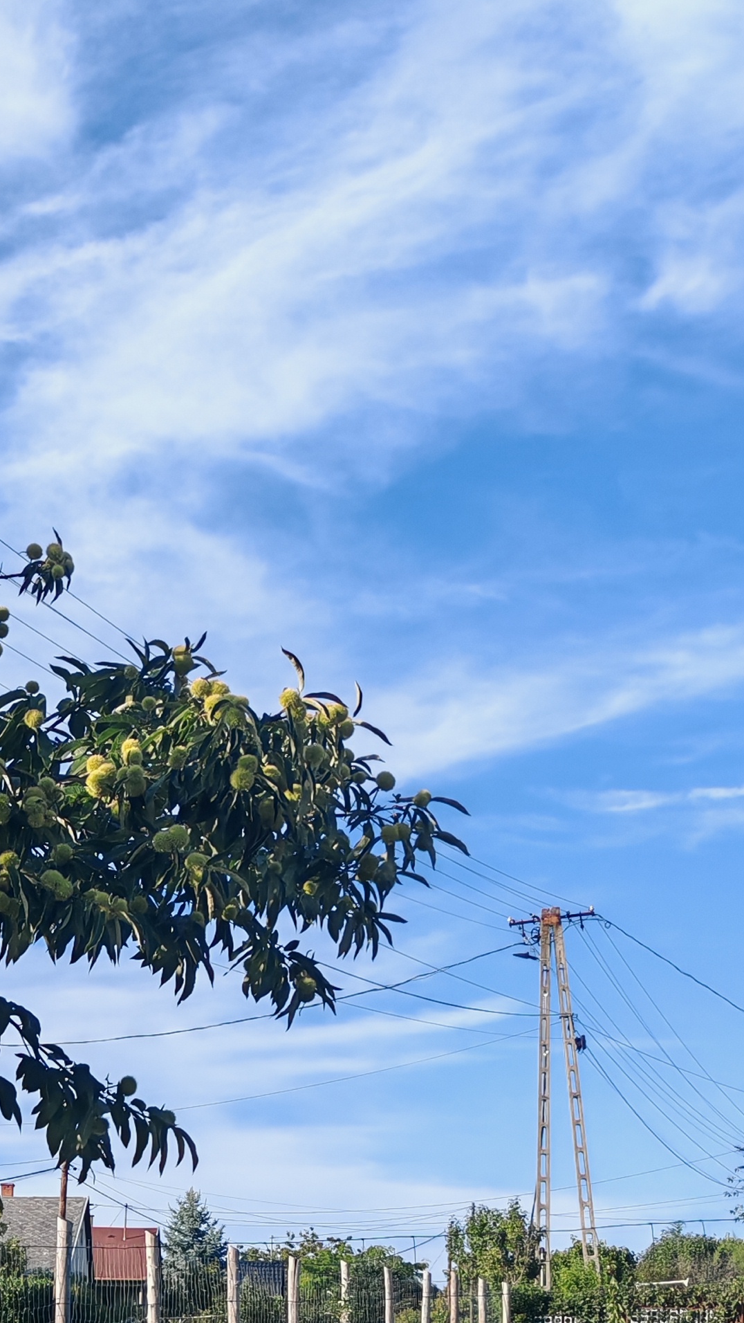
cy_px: 1257
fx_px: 2454
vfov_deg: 28.6
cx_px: -287
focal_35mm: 70
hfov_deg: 16.1
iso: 50
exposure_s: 1/950
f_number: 1.95
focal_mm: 5.52
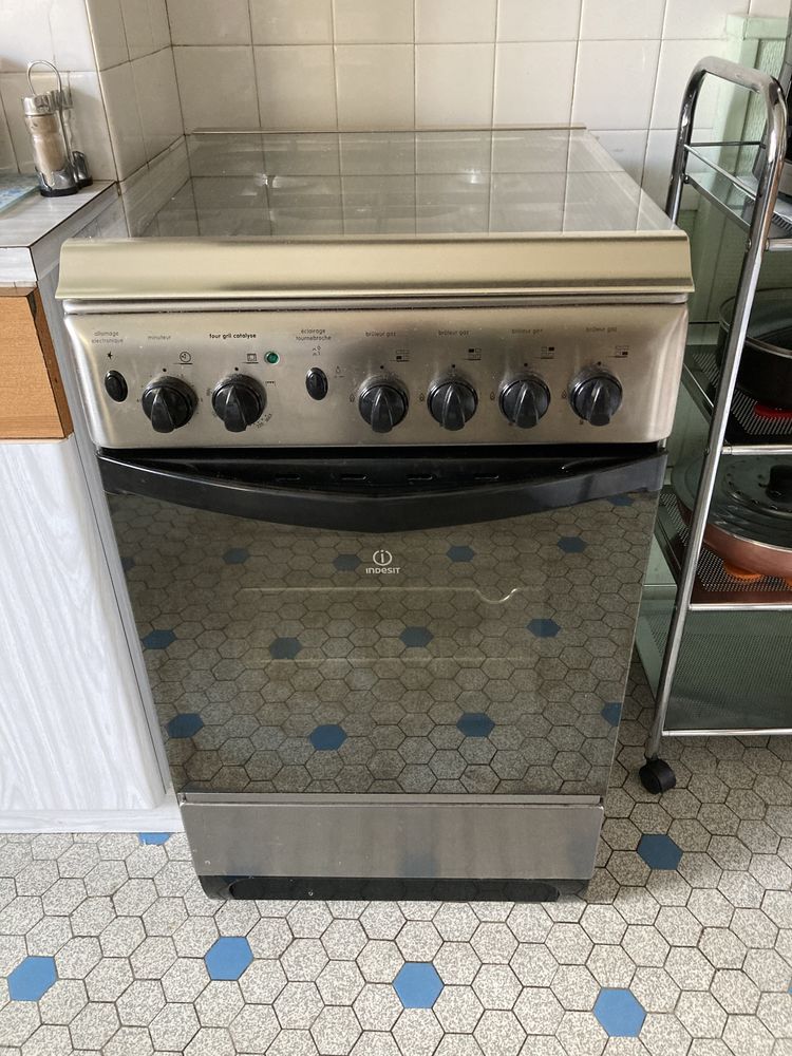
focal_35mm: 28
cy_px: 528
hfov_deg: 49.7
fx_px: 854
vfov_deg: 63.4
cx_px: 396
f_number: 1.8
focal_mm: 3.99
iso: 320
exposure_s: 1/52
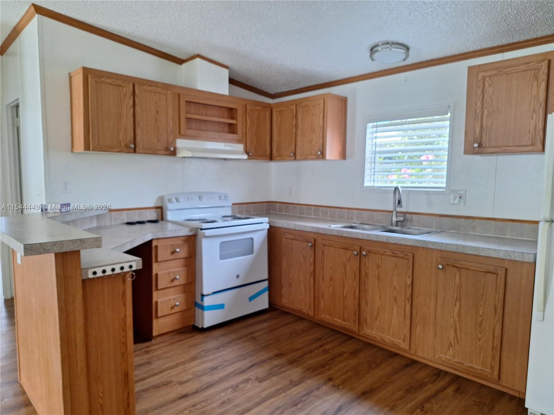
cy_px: 208
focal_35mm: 23
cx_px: 277
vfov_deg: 58.9
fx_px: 368
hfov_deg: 73.9
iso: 100
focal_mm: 5.54
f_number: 1.8
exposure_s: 1/40
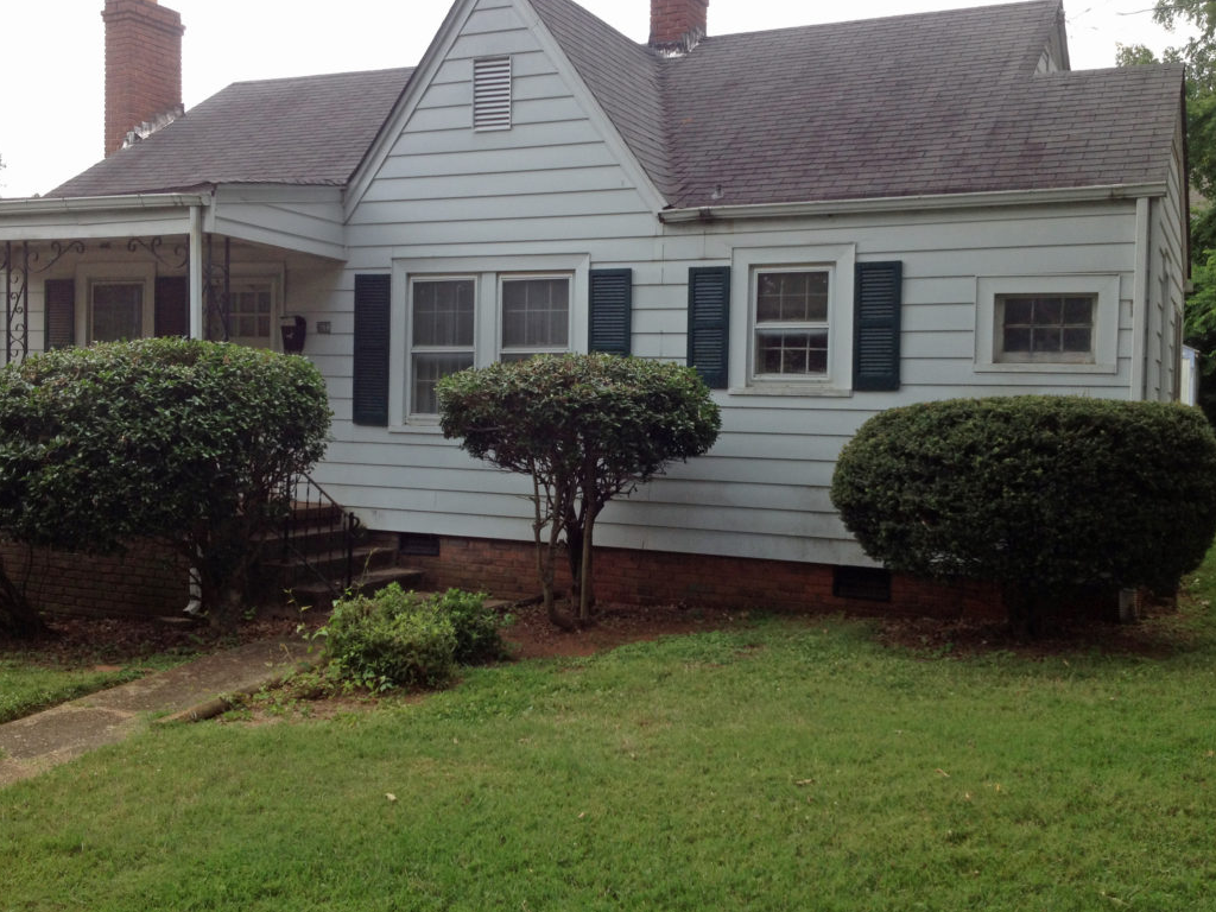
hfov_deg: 45.8
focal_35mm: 41
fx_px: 1440
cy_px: 418
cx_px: 572
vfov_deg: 35.1
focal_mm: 4.28
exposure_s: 1/464
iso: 64
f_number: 2.4
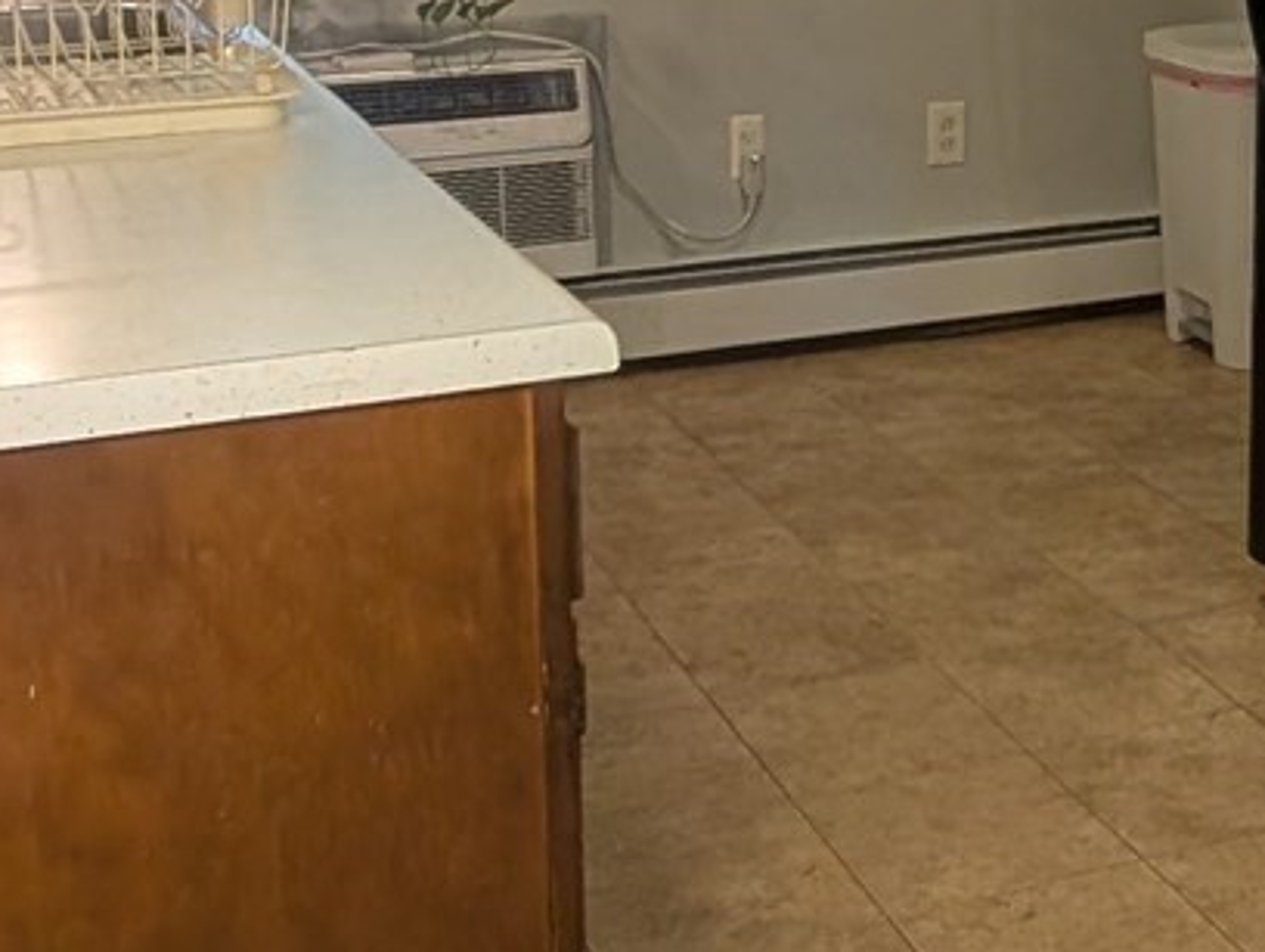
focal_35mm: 60
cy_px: 115
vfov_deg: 23.9
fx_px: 2195
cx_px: 1051
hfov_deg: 31.2
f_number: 1.7
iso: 193
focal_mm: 2.02
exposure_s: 1/40
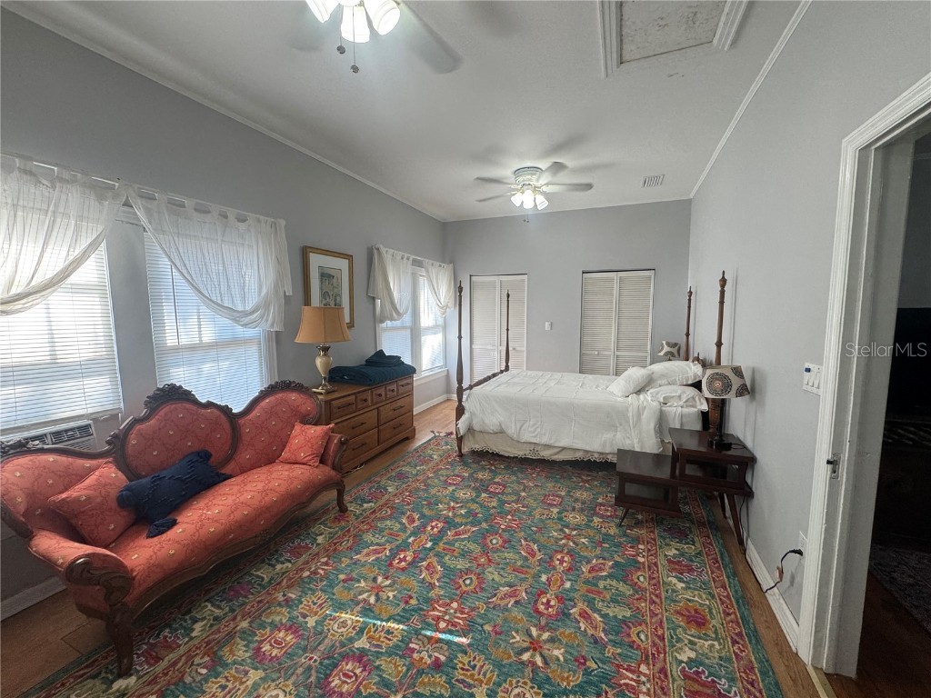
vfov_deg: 85.7
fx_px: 377
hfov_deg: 102.1
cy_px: 349
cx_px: 466
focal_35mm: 14
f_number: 2.2
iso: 125
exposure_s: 1/120
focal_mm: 2.22
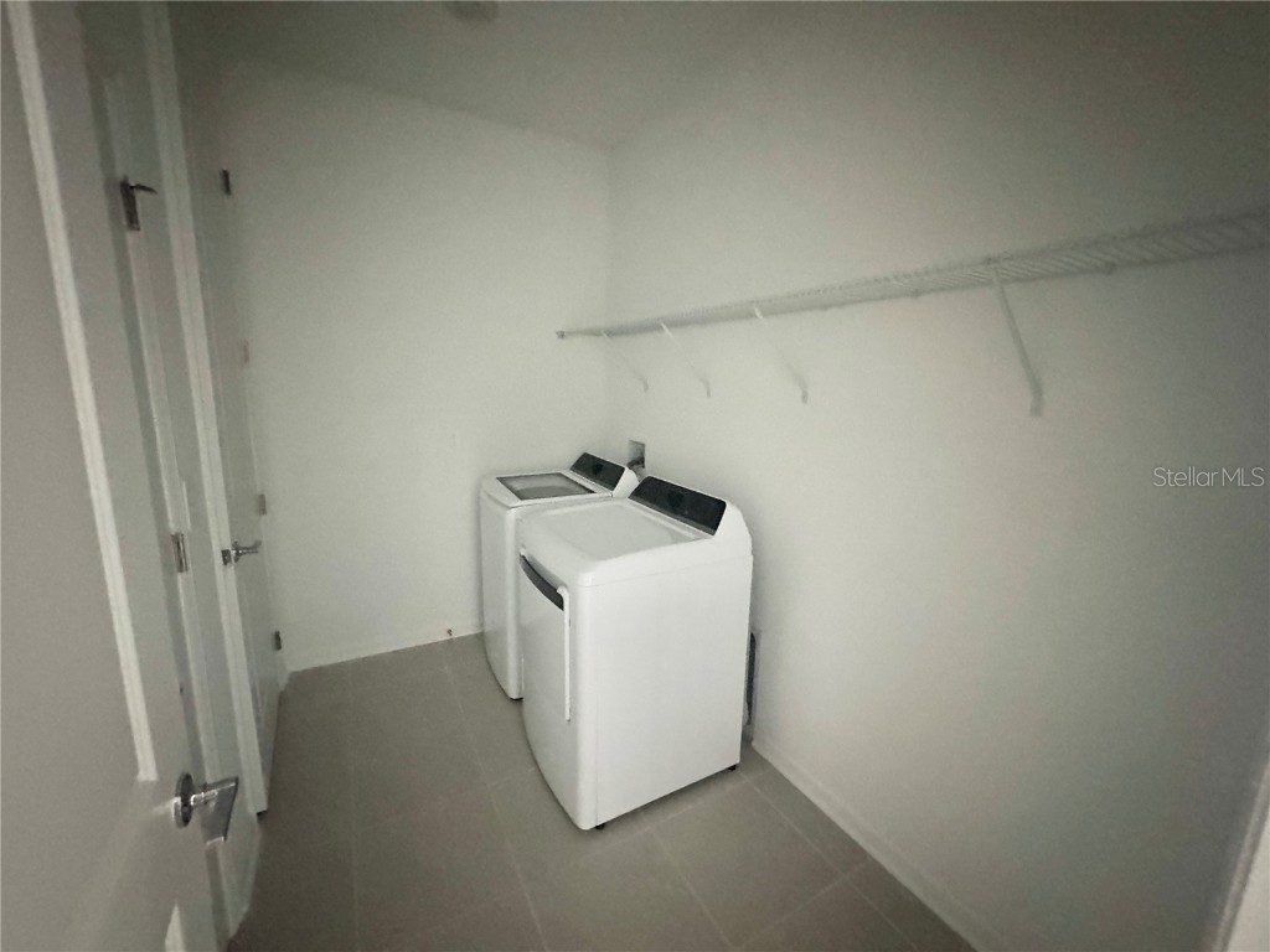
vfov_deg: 85.7
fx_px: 514
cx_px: 635
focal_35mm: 14
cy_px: 476
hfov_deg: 102.1
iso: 1600
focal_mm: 2.22
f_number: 2.2
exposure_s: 1/30
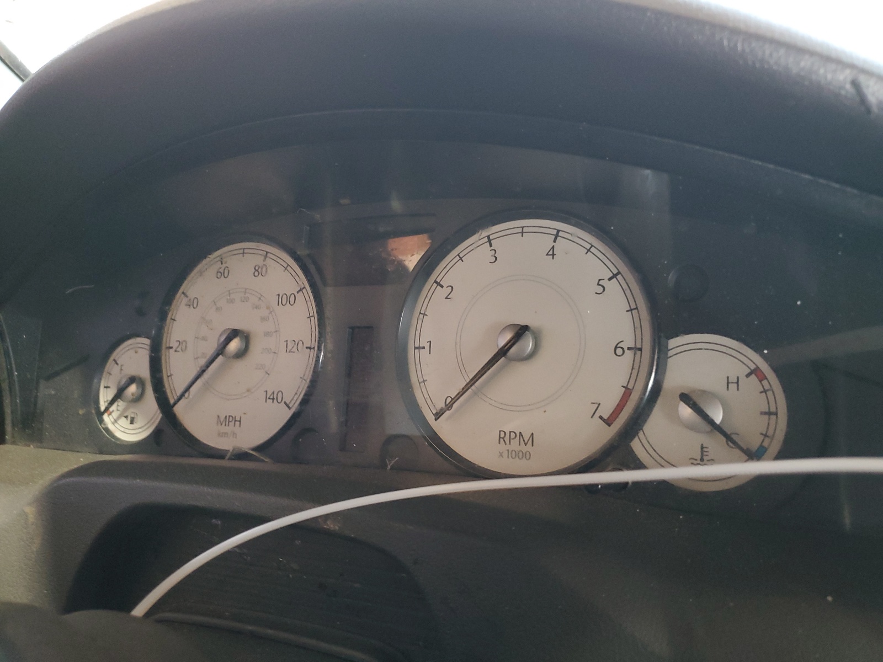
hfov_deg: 67.3
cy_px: 331
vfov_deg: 53.1
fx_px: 663
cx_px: 442
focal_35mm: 26
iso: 192
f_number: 1.5
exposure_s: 1/60.2
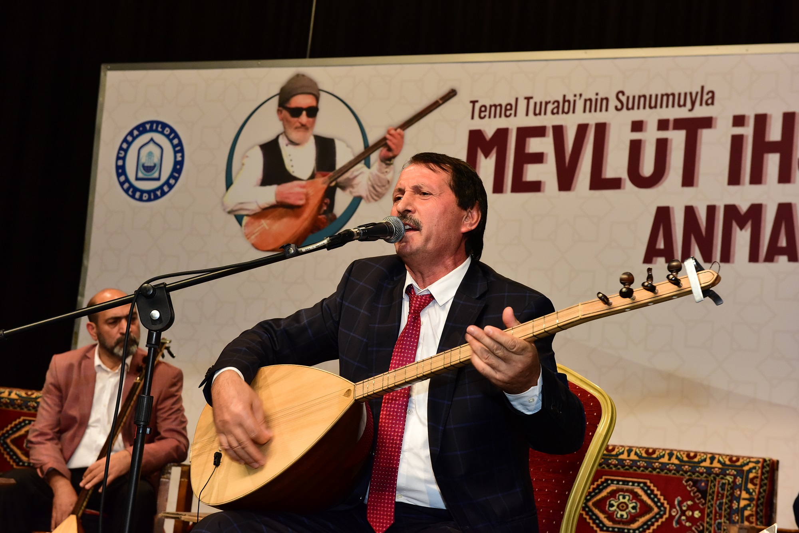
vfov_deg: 19.5
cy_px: 266
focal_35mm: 70
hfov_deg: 28.8
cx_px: 400
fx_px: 1554
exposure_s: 1/60
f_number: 9
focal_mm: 70
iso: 2500
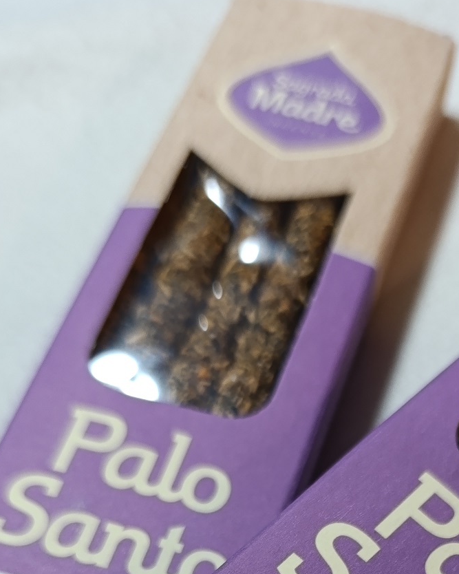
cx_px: 312
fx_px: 934
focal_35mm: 55
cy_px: 672
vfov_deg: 29.7
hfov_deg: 27.4
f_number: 1.6
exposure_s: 1/50
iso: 1000
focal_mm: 6.14
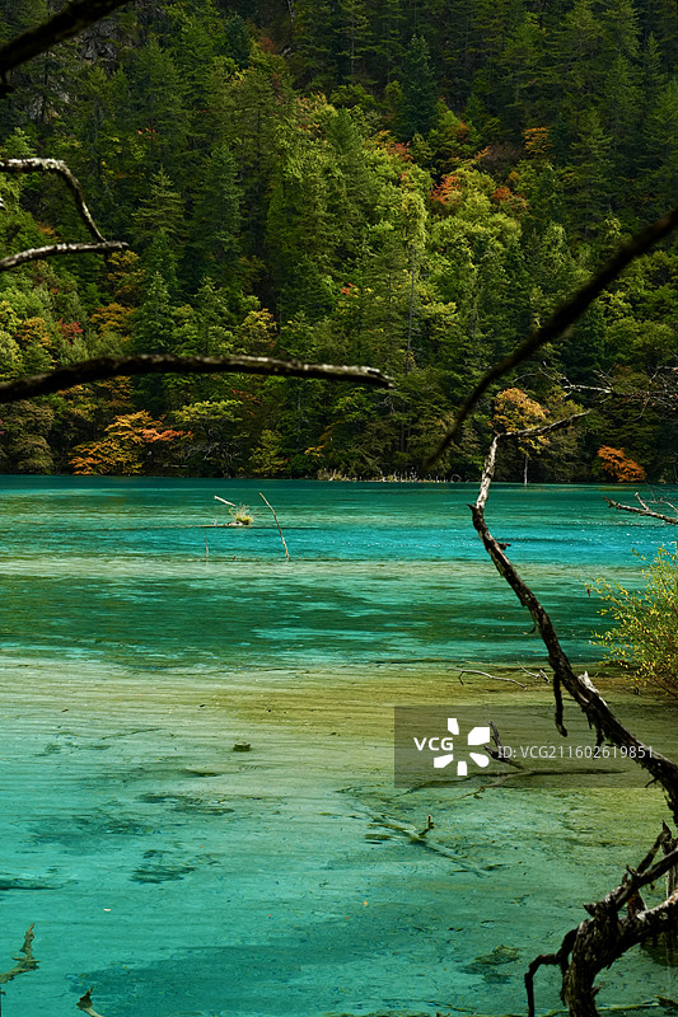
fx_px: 2035
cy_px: 508
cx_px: 339
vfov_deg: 28.1
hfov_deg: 18.9
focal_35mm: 72
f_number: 11
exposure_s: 1/200
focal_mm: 72
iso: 1000
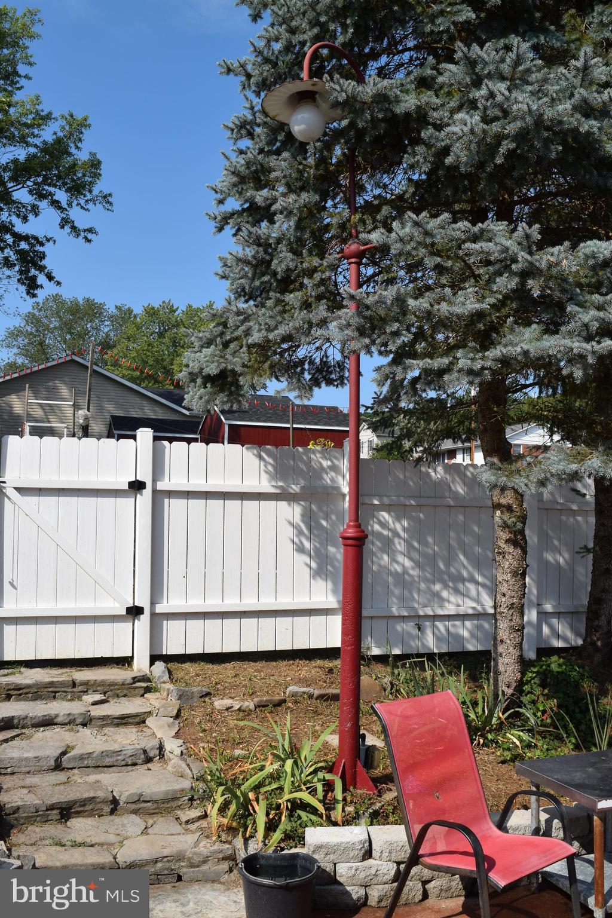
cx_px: 306
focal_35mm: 33
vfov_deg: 57.2
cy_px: 459
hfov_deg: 40.0
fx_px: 841
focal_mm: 22
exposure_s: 1/400
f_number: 10
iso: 200
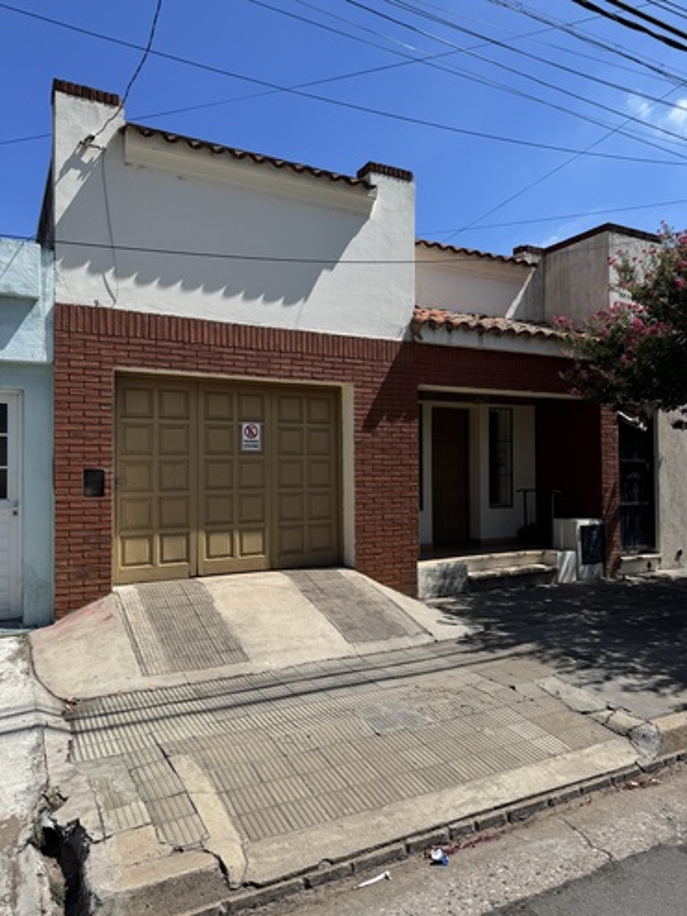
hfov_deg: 56.8
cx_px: 344
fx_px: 635
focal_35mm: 24
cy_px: 458
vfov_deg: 71.6
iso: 80
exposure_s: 1/5348
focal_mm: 6.76
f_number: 1.78
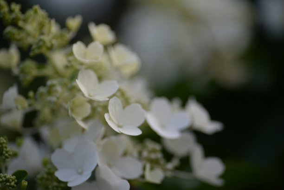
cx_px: 142
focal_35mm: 92
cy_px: 95
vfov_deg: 14.9
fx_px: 726
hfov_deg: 22.1
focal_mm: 92
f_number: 2.8
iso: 200
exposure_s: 1/800
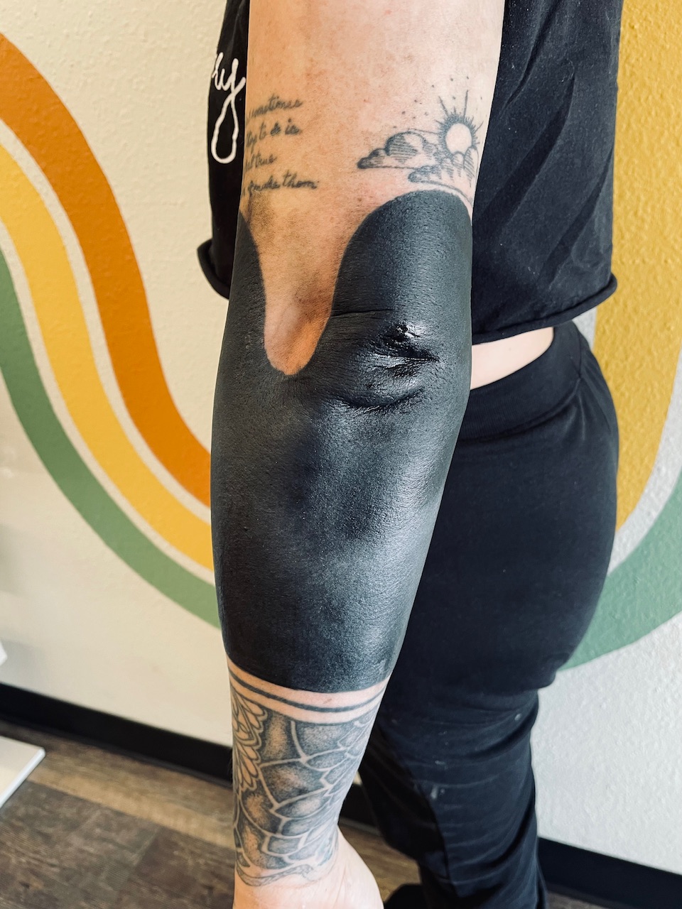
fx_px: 683
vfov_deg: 67.3
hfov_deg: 53.1
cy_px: 454
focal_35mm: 26
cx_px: 341
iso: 125
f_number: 1.6
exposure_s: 1/60
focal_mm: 4.2
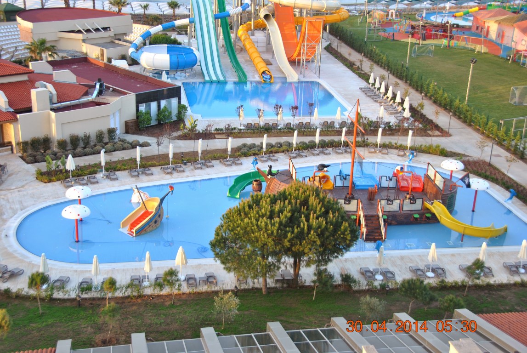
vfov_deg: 28.2
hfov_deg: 41.1
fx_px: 704
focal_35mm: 48
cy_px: 176
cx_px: 264
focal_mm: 32
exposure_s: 1/100
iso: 200
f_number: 5
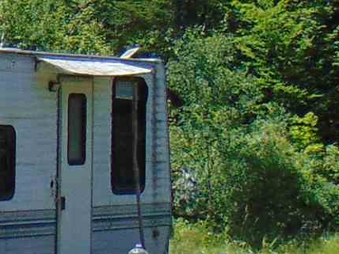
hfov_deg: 7.4
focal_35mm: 251
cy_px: 265
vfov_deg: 5.9
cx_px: -463
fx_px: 2458
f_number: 3.2
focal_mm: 6.3
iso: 80
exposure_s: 1/800
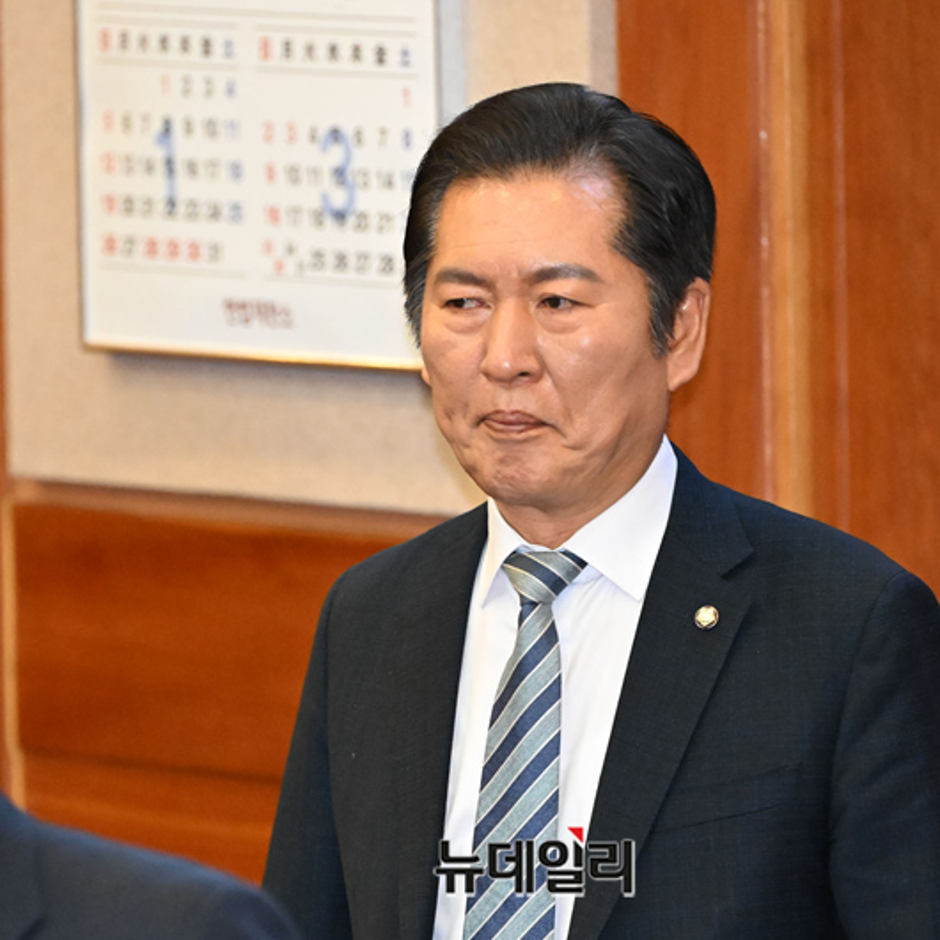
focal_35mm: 346
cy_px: 471
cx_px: 541
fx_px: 10630
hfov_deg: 5.1
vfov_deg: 5.1
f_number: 4
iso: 7200
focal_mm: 270
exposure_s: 1/500
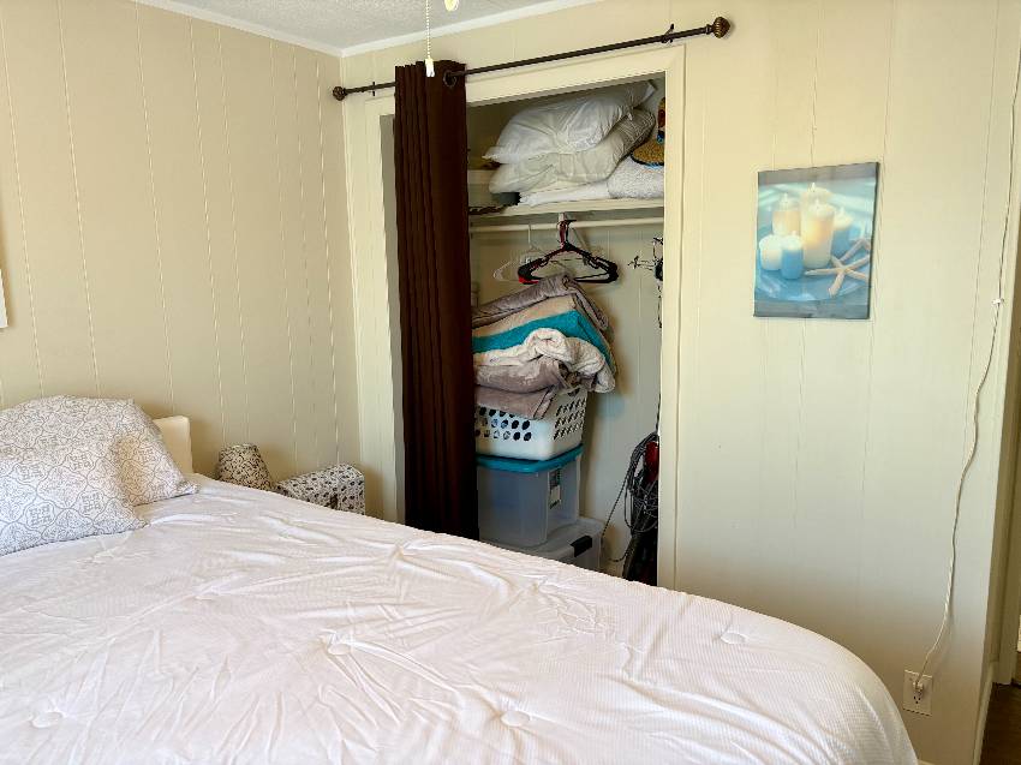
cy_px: 382
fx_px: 767
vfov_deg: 53.0
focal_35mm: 26
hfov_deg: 67.3
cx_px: 510
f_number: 1.6
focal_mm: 5.96
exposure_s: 1/60
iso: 125
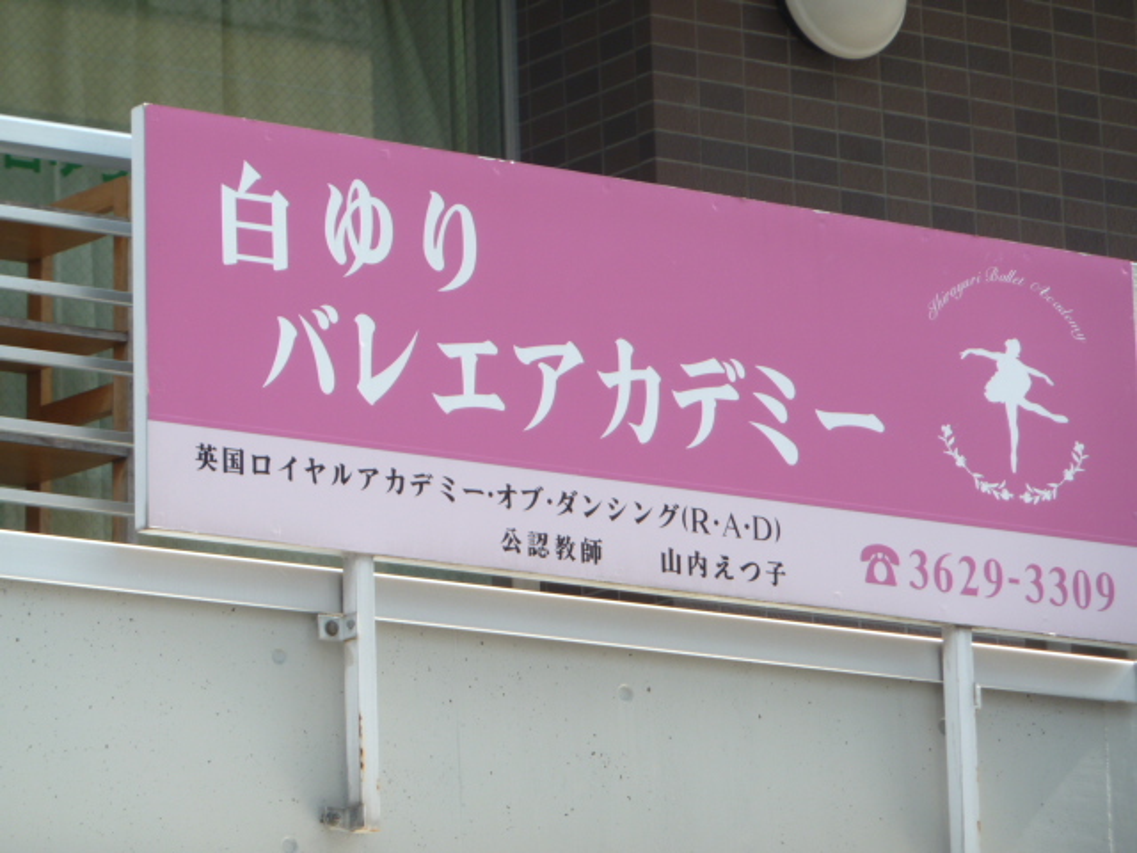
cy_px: 426
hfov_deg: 8.8
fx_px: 7390
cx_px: 568
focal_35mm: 225
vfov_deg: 6.6
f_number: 4.6
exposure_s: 1/125
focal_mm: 37
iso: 80
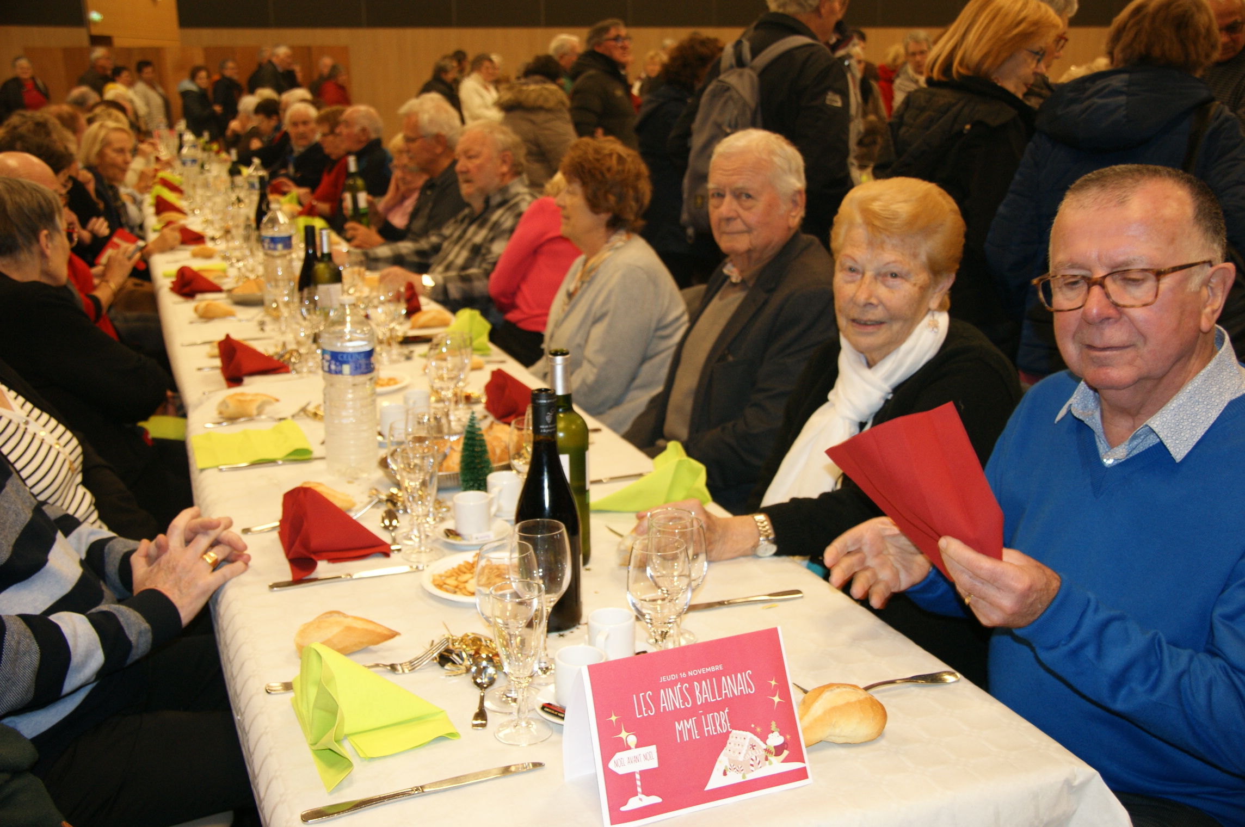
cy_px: 414
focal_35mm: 68
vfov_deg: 20.1
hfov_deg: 29.9
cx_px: 622
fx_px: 2332
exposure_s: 1/60
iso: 400
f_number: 5.6
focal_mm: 45
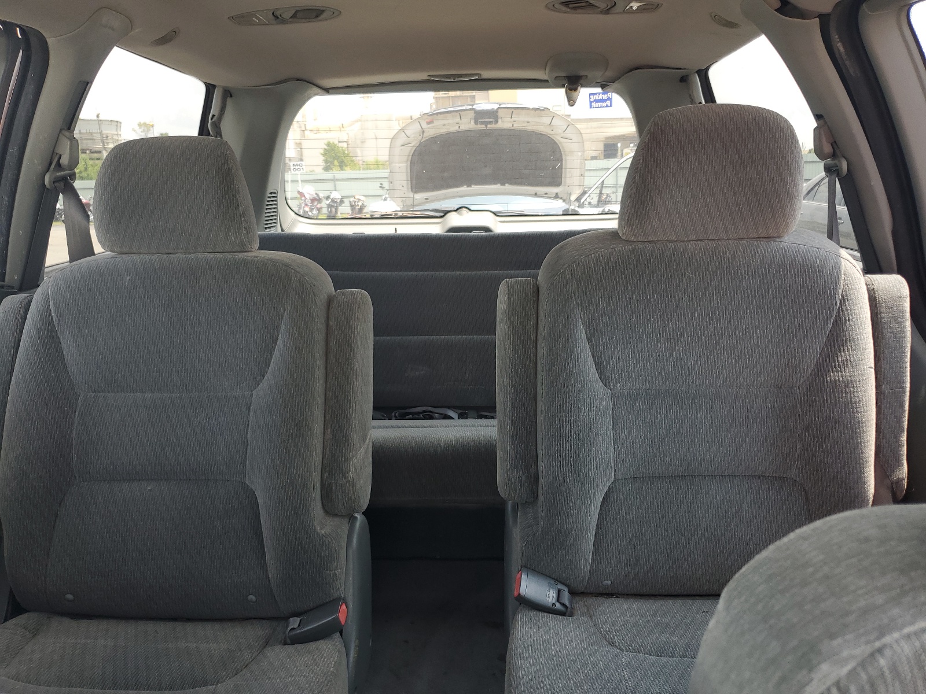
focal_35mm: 26
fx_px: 696
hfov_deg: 67.3
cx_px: 463
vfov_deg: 53.1
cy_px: 347
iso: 50
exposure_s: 1/152
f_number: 1.5
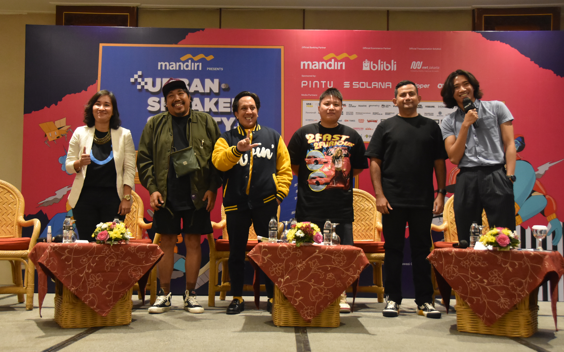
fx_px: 638
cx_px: 281
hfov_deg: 47.7
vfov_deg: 30.9
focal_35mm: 42
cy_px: 180
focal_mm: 27
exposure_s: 1/60
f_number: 4
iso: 3600
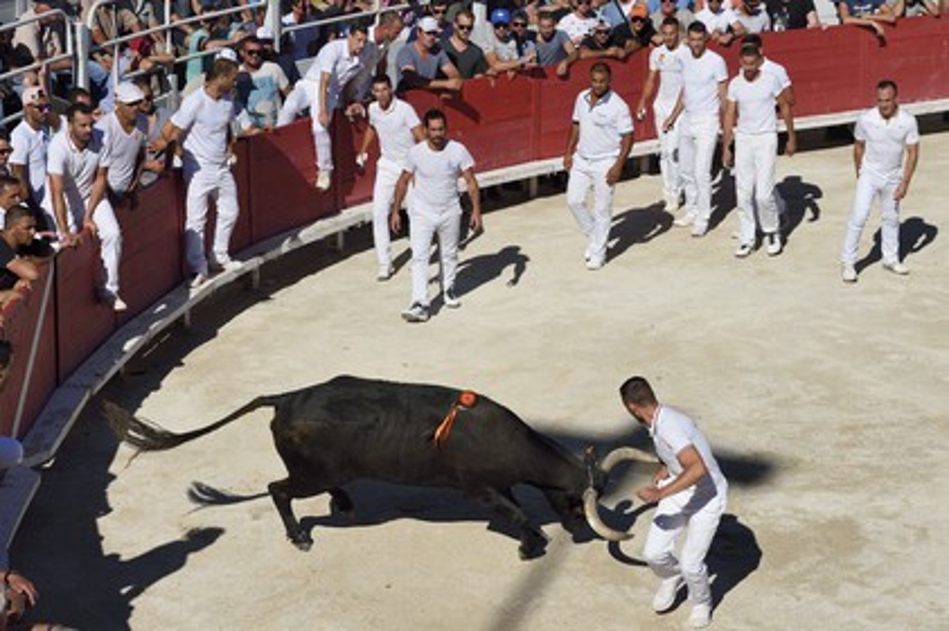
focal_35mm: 110
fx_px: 2897
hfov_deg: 18.6
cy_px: 316
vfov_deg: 12.4
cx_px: 474
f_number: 8
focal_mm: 110
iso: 200
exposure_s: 1/800
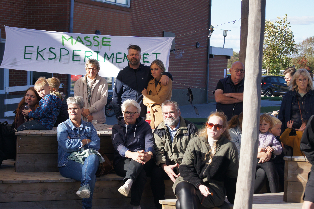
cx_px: 157
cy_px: 104
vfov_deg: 16.5
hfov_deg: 24.6
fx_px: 719
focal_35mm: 82
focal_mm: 55
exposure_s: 1/500
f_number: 5.6
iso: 200
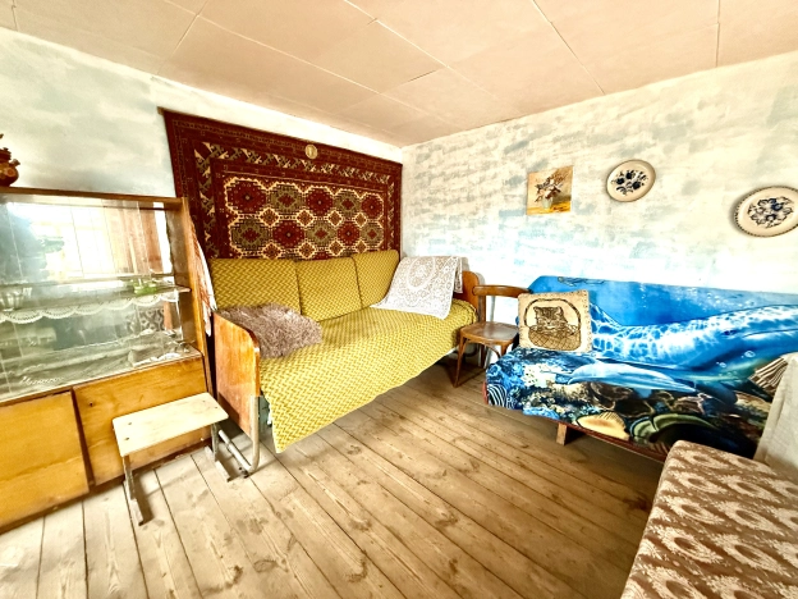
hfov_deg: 102.1
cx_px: 399
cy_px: 300
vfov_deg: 85.7
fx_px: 323
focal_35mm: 14
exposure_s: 1/60
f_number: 2.2
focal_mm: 2.22
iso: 800
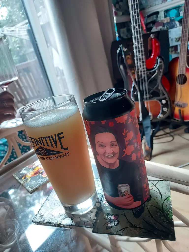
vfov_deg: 71.6
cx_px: 94
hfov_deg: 56.8
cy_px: 126
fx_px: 175
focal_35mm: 24
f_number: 1.8
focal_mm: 4.6
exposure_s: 1/50
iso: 320
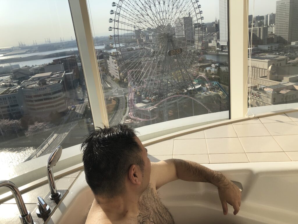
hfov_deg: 63.4
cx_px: 149
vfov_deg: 49.7
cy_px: 112
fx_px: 241
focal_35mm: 28
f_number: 1.8
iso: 20
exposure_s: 1/3040
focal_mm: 3.99
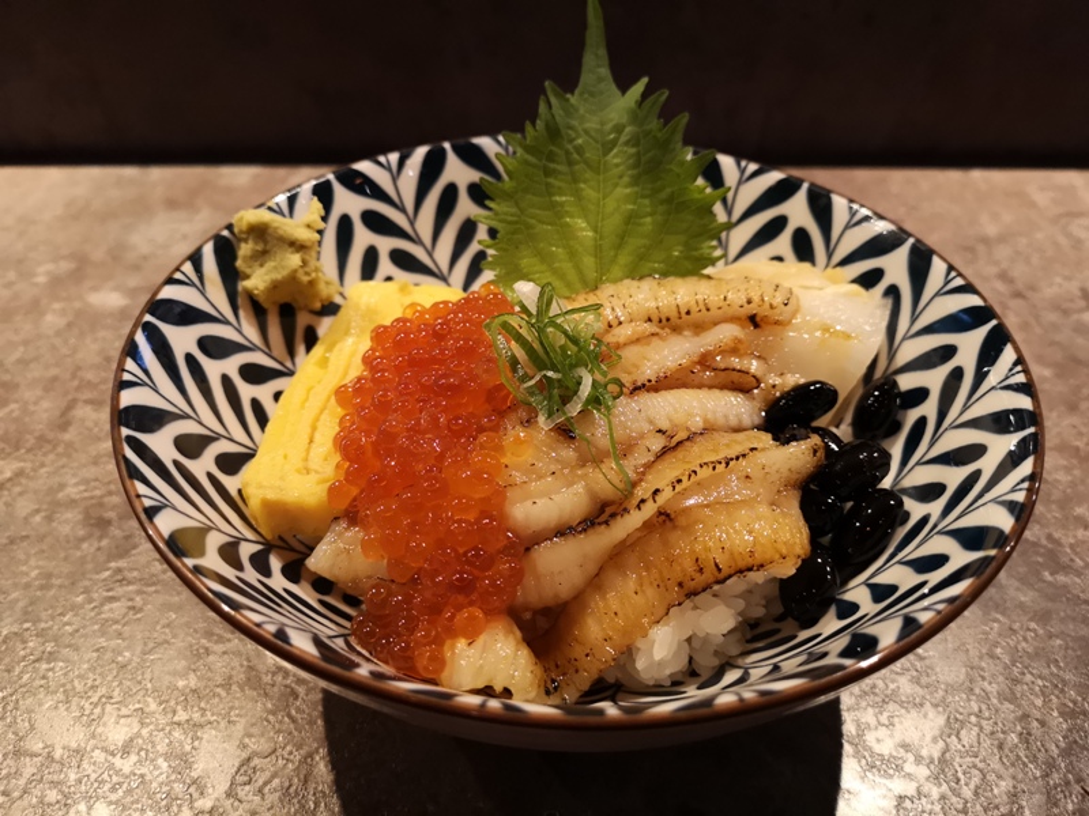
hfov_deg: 65.3
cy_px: 408
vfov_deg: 51.4
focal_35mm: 27
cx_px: 544
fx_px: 849
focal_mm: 3.95
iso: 640
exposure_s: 1/60
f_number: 1.8
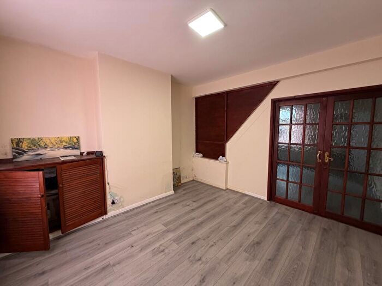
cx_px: 191
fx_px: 154
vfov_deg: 85.7
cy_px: 143
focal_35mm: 14
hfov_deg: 102.1
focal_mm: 2.22
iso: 160
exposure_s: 1/121
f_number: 2.2
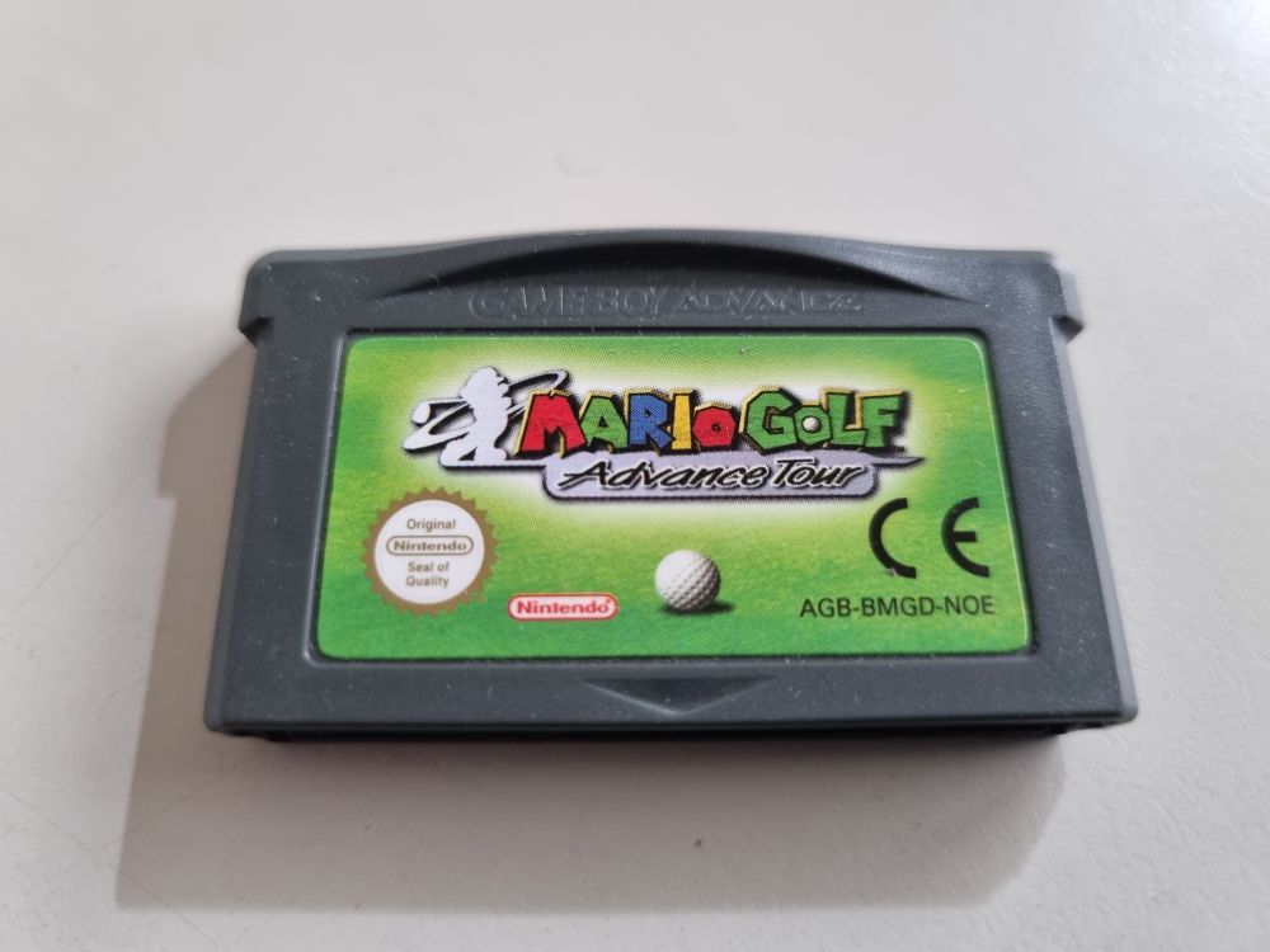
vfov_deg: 53.1
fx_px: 954
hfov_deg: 67.3
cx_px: 635
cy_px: 476
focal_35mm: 26
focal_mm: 5.4
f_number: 1.8
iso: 320
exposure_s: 1/50
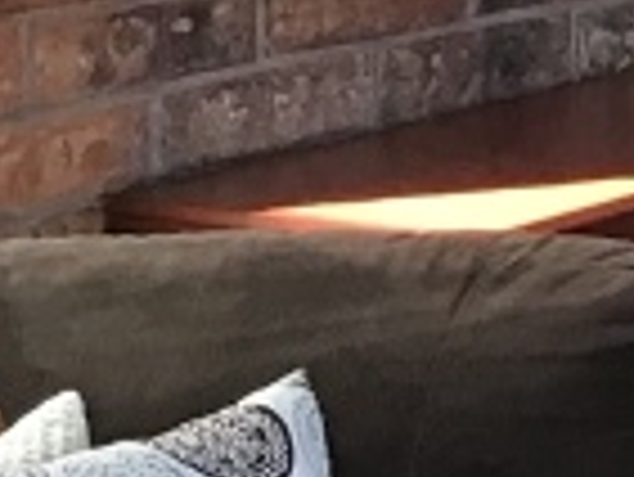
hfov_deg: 7.5
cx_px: 1844
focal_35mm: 234
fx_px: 4289
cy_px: -310
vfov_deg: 6.3
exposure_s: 1/40
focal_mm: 3.3
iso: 25
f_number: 2.4
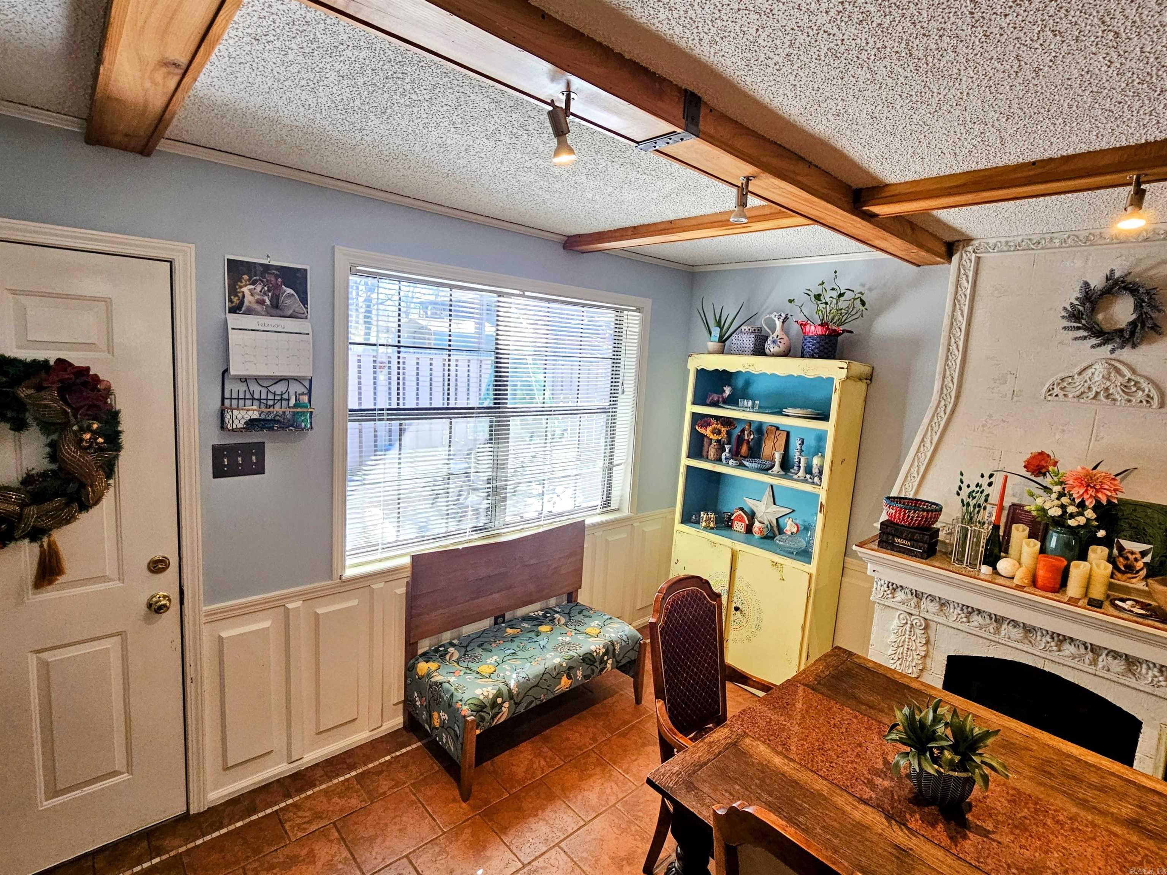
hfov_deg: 106.2
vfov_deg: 89.9
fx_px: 438
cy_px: 438
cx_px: 584
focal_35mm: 13
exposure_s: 1/60
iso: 160
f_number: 2.2
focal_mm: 2.2
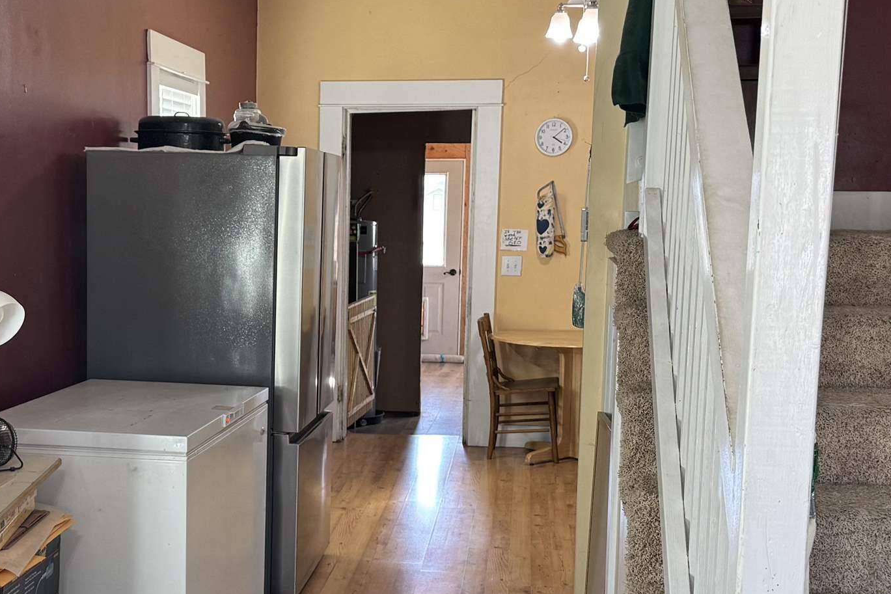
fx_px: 1386
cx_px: 283
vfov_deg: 24.1
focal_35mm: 56
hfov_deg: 35.2
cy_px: 403
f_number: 1.78
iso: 100
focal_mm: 6.76
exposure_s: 1/60
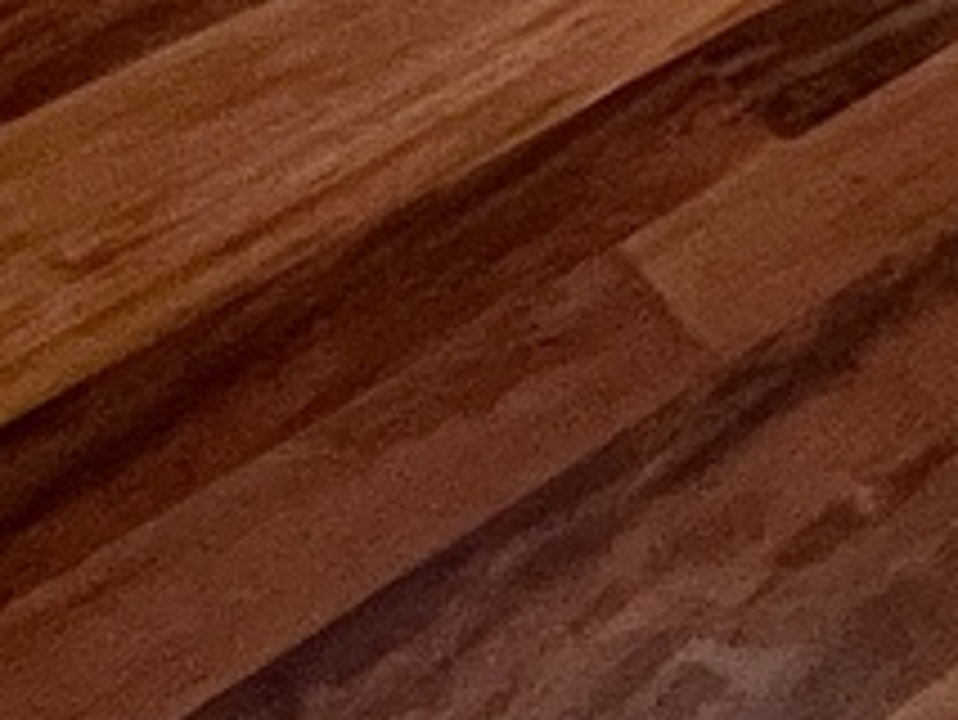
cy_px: -1566
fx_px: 2437
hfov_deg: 21.4
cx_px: 989
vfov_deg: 10.4
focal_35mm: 88
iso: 400
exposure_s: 1/60
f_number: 1.8
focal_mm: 1.57
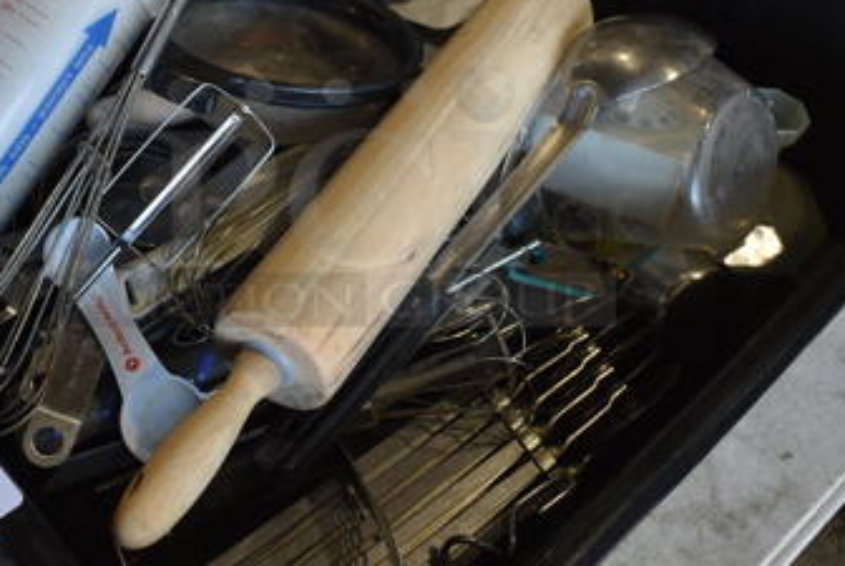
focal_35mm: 49
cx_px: 337
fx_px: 1152
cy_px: 194
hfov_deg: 40.1
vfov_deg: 27.5
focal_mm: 18
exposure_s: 1/250
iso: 560
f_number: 3.5
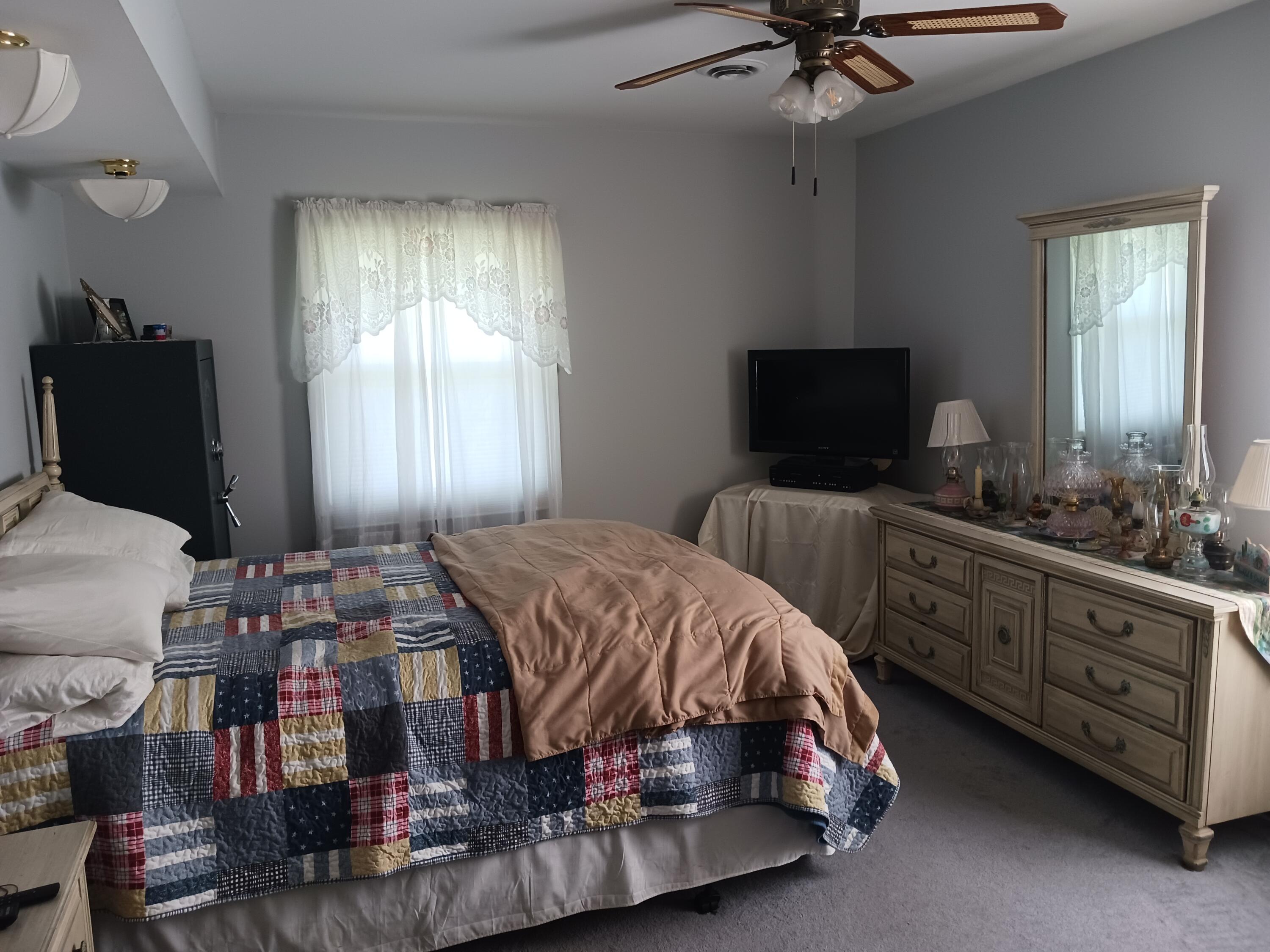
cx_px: 635
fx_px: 991
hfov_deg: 65.3
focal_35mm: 27
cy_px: 476
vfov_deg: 51.4
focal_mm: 4
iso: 200
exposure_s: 1/30
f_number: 1.8
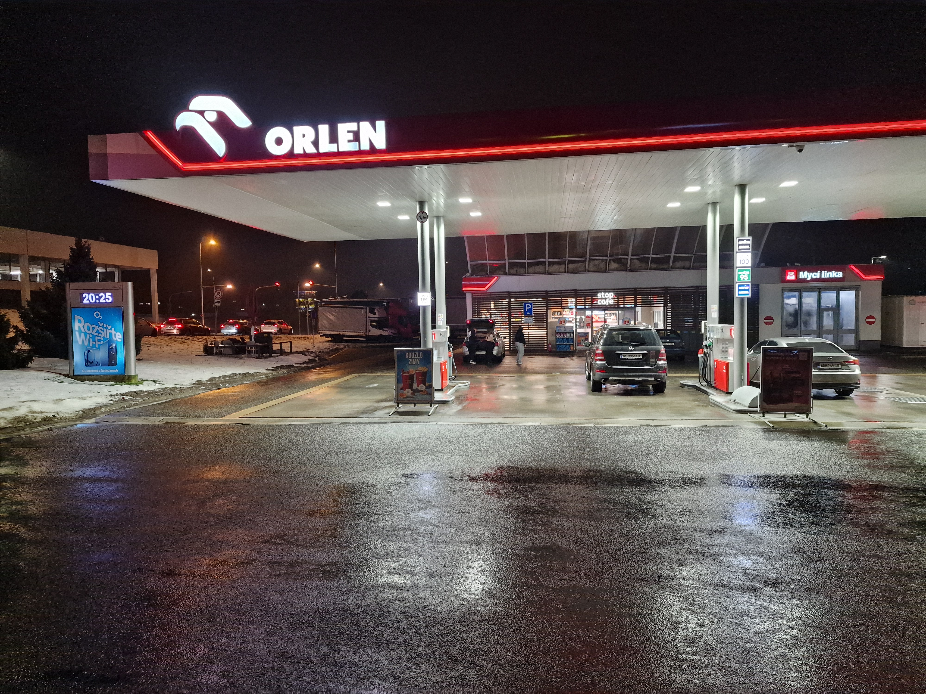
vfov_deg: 58.9
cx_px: 463
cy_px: 347
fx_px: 615
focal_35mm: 23
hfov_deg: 73.9
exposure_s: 1/100
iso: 1000
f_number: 1.8
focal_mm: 6.4
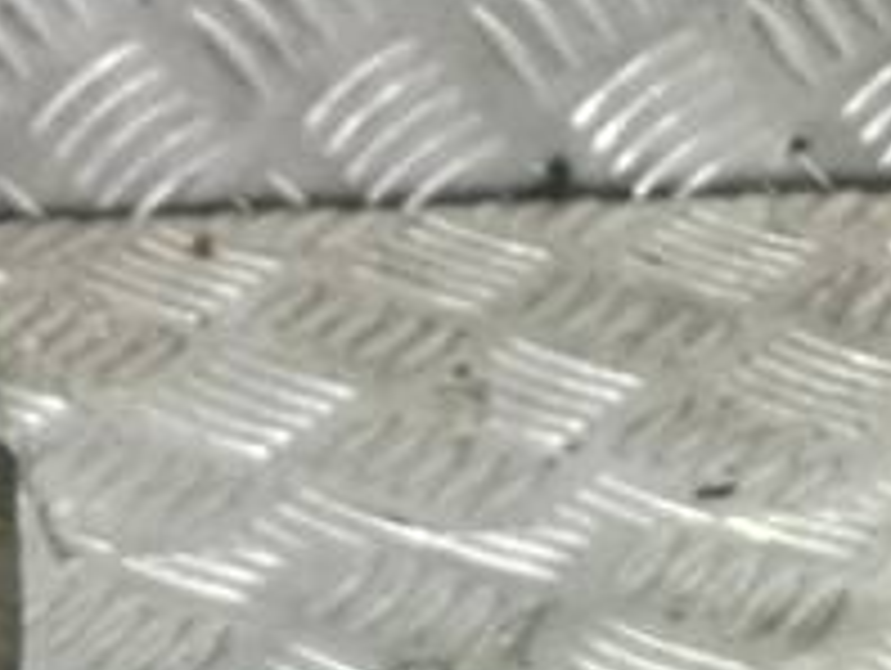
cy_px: 1524
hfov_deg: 13.7
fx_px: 3324
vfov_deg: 10.2
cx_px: -706
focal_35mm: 129
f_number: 1.8
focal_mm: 4.6
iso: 80
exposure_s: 1/50
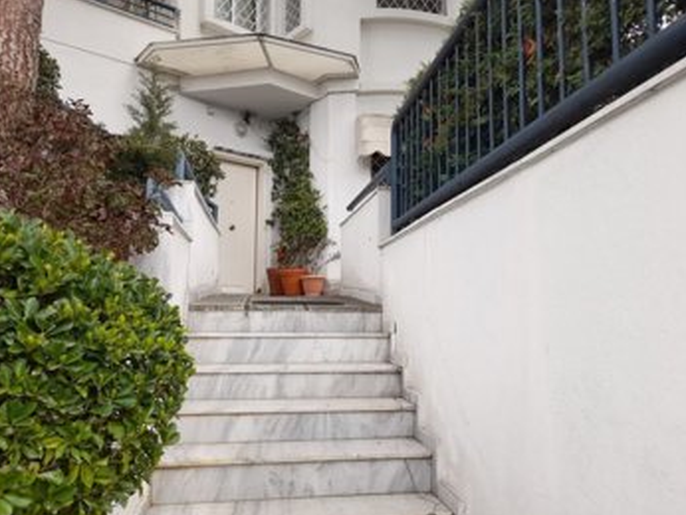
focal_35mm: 26
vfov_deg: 53.1
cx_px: 335
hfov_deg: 67.3
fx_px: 516
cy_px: 261
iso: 20
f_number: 2
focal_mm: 4.6
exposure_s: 1/137
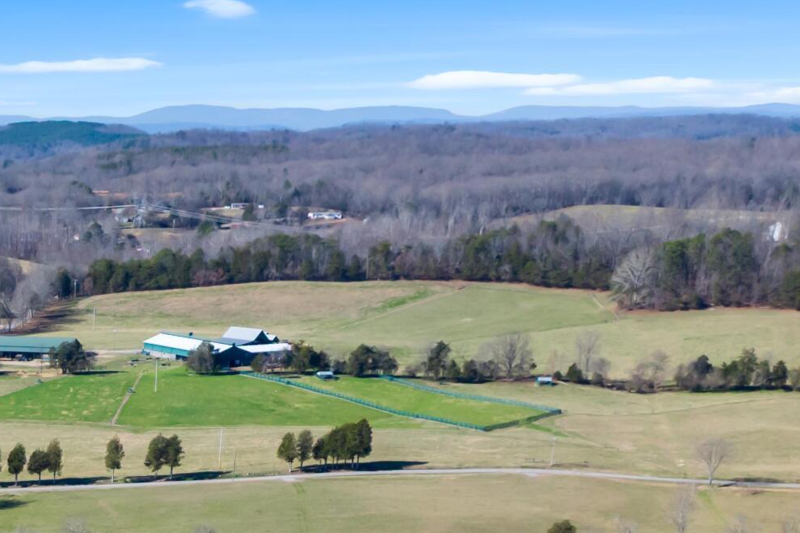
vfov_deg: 16.2
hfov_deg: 23.9
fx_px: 1666
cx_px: -231
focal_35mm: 75
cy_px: 860
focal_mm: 12.29
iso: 140
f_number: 2.8
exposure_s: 1/240
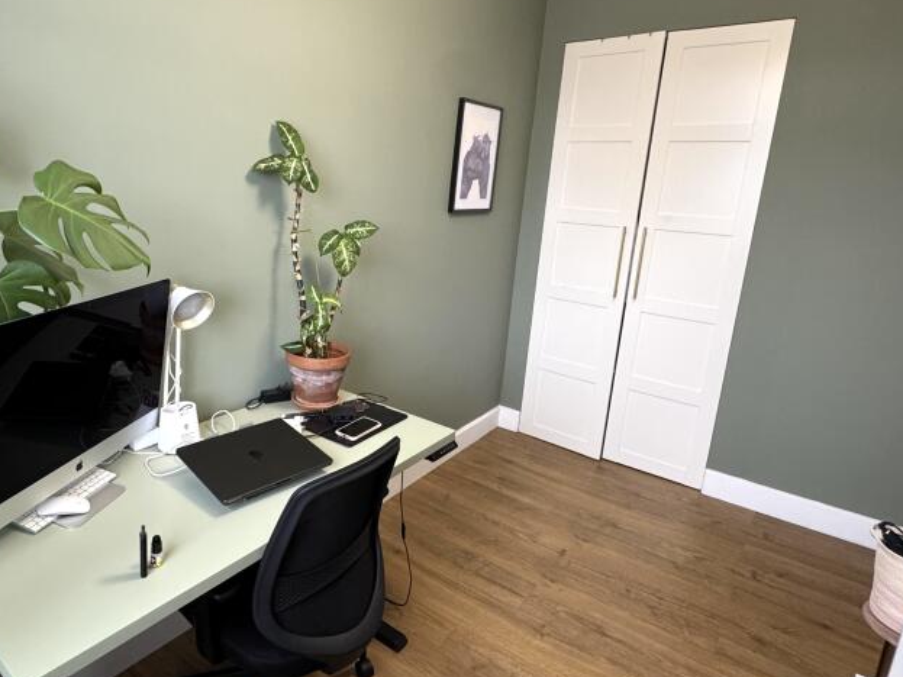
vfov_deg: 58.7
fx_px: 600
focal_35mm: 23
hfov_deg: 72.1
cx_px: 313
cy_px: 303
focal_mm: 2.22
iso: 250
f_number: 2.2
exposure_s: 1/50
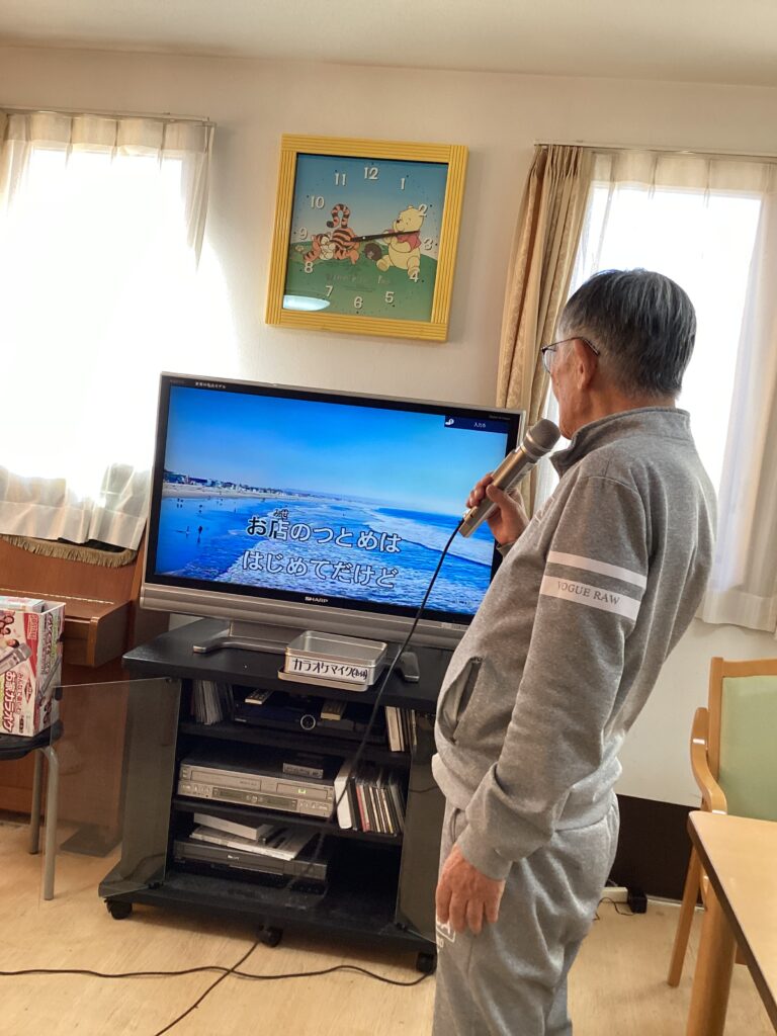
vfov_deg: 58.4
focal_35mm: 31
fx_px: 928
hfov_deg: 45.4
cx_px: 388
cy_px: 518
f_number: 2.4
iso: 100
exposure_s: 1/60
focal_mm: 3.3
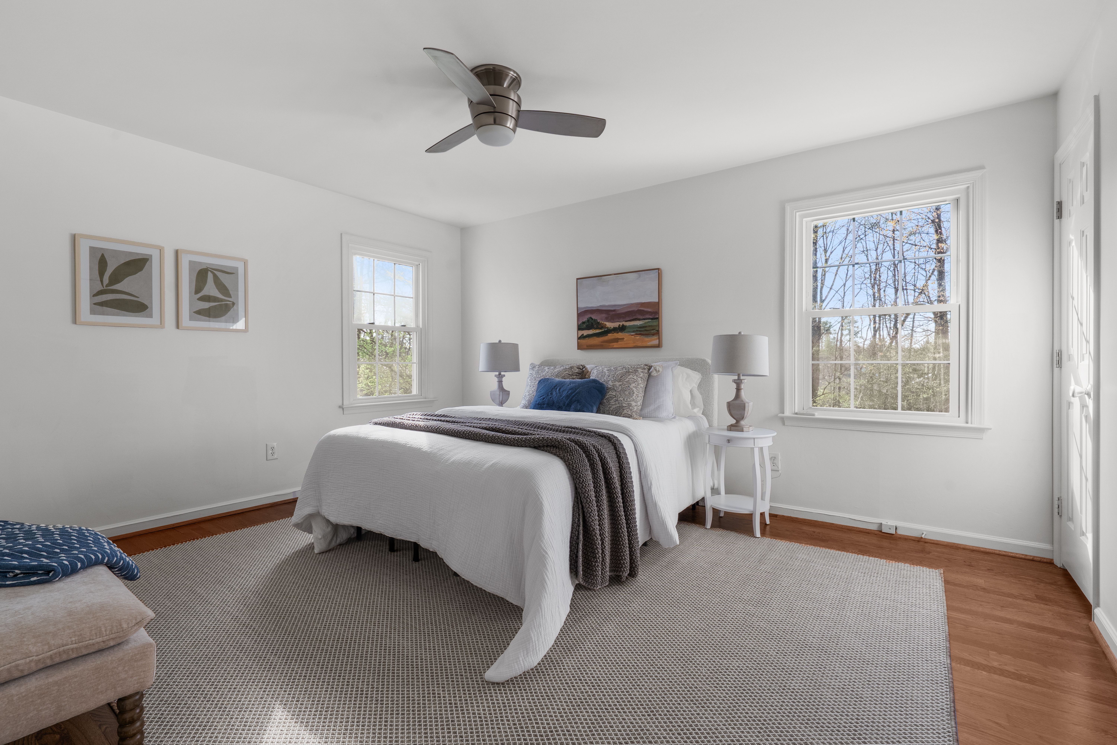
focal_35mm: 16
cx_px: 558
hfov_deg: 96.7
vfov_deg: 73.7
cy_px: 372
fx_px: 496
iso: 1250
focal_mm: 16
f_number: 9
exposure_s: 1/13
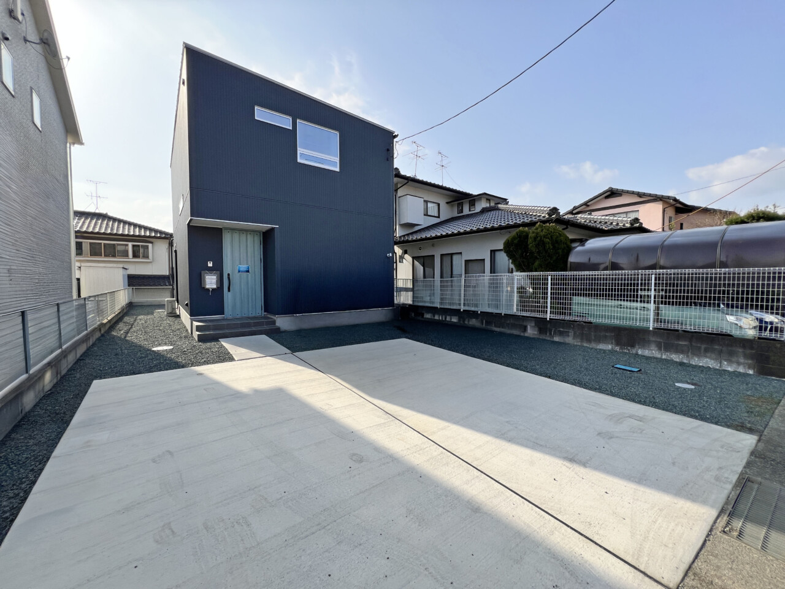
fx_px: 295
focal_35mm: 13
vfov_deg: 89.9
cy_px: 294
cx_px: 392
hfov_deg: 106.2
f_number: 1.8
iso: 32
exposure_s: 1/1074
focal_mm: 1.57
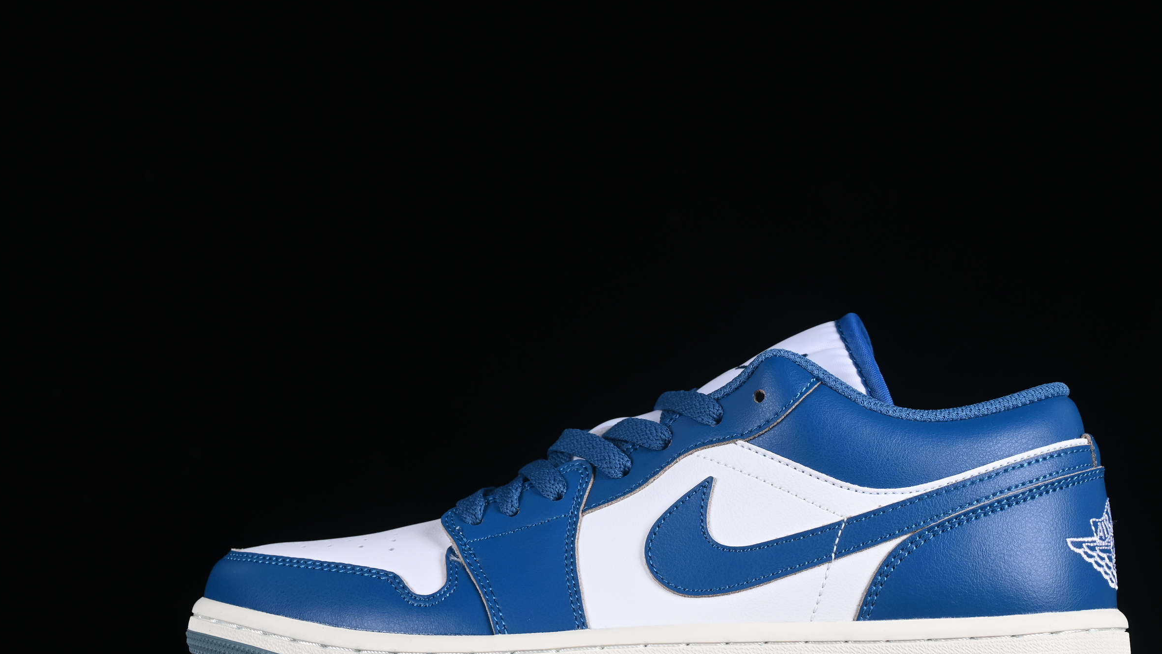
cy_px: 440
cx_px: 666
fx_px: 2835
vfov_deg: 13.1
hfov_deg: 23.1
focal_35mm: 92
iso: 160
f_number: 7.1
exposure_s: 1/80
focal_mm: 50
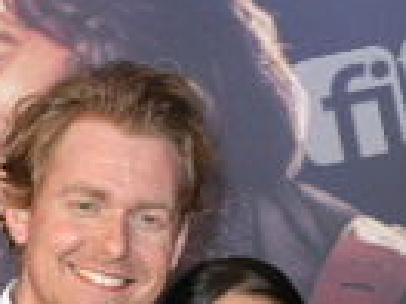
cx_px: 169
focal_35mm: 233
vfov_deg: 6.2
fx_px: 2733
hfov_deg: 8.5
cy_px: 553
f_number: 6.3
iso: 1600
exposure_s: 1/250
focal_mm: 80
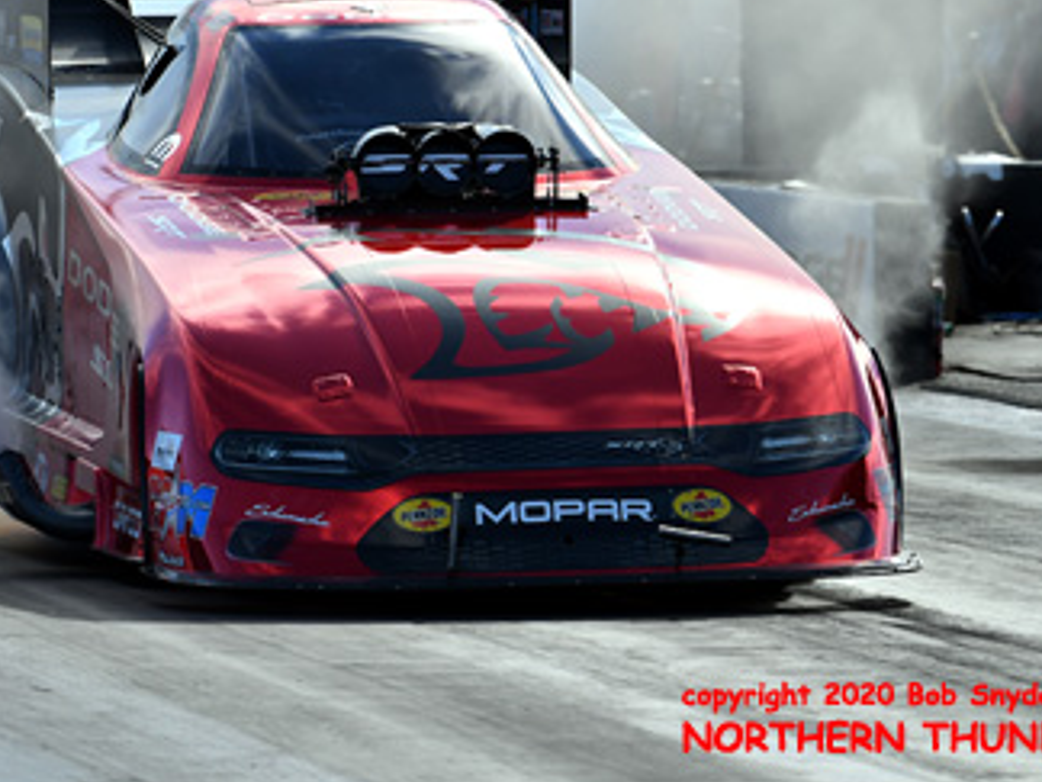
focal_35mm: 446
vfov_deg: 3.3
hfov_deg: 4.4
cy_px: 254
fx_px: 13425
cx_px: 351
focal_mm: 200
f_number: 5.6
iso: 160
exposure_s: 1/800
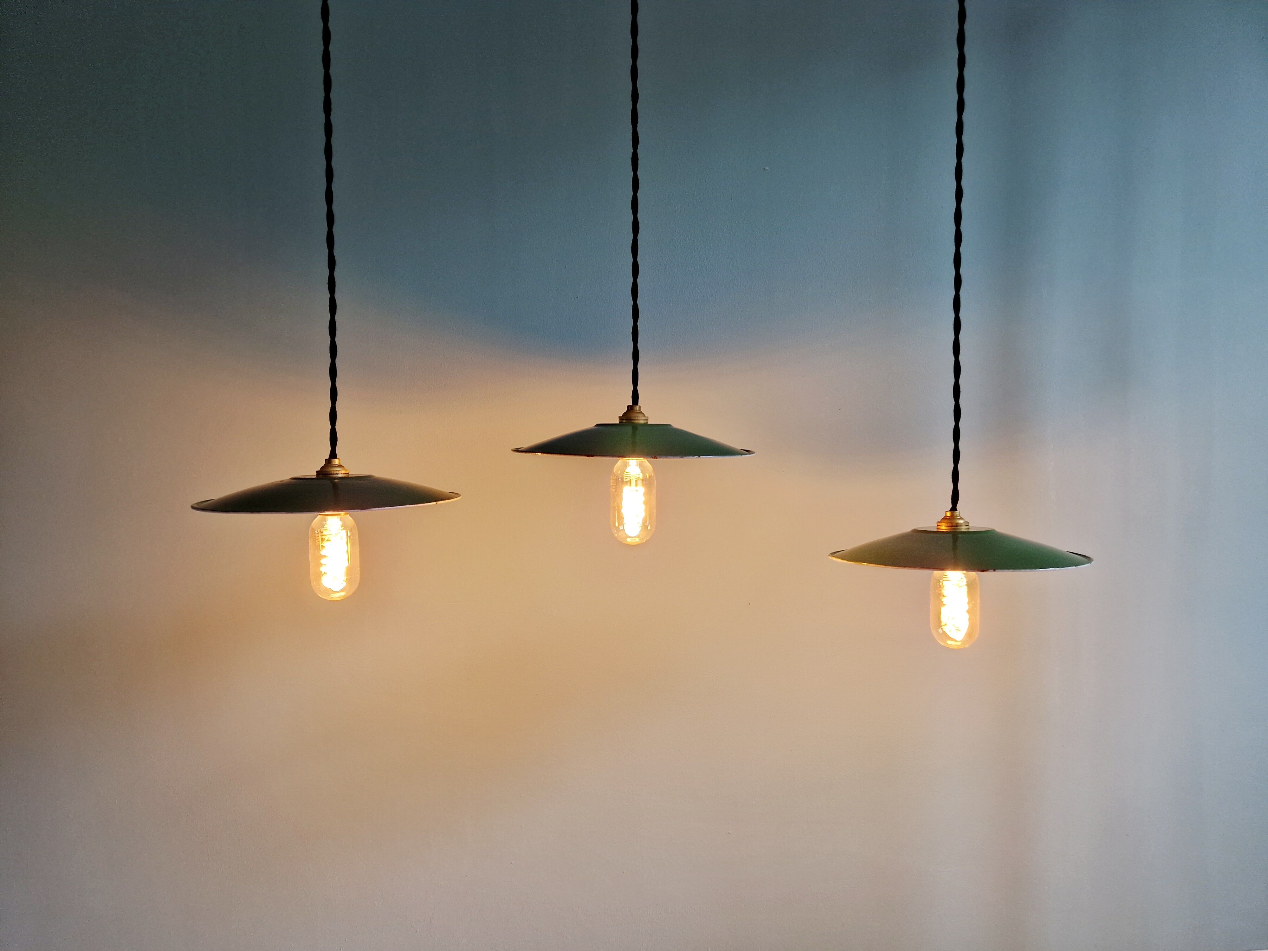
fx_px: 843
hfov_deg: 73.9
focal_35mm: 23
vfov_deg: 58.9
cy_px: 476
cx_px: 634
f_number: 1.8
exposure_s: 1/100
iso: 160
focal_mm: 5.4
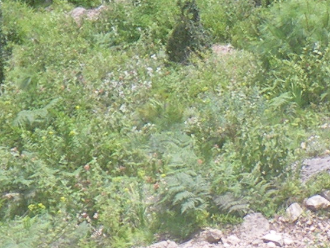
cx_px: 215
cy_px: -212
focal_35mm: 274
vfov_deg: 5.3
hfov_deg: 7.2
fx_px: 2612
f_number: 4.2
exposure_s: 1/100
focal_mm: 7.5
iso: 50
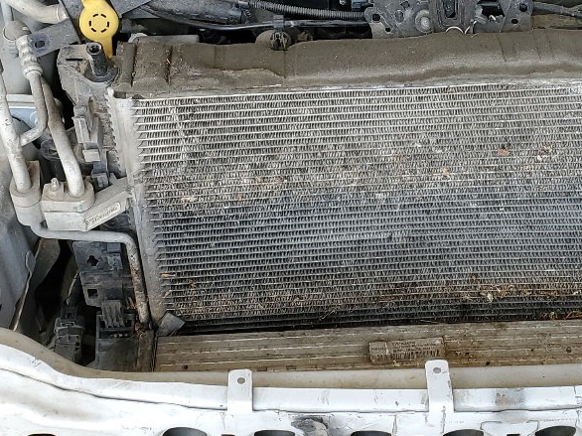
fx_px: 1193
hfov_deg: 27.0
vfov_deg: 20.4
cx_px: 442
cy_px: 71
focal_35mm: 71
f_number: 1.5
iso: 50
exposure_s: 1/222
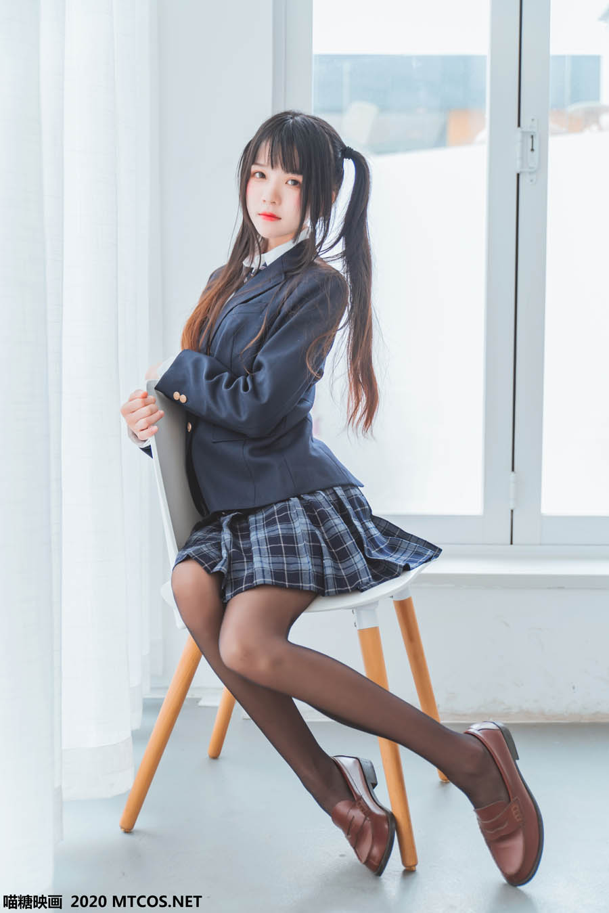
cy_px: 456
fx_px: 1116
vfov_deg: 44.5
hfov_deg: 30.5
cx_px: 304
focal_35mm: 44
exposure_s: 1/160
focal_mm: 44
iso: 500
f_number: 2.8
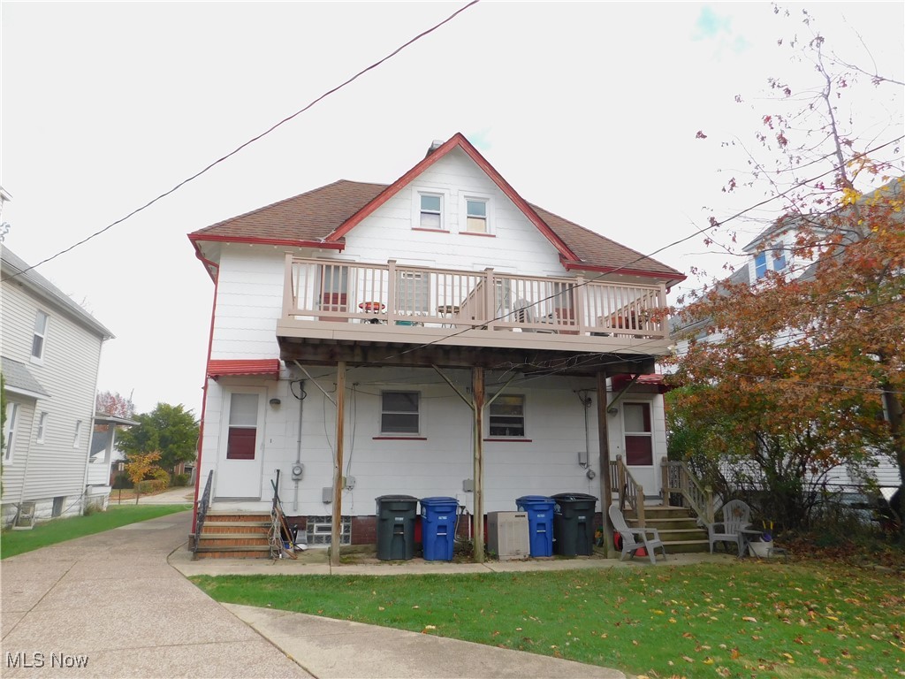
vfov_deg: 58.9
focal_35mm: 23
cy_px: 340
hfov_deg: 73.9
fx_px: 601
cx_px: 452
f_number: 3
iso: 125
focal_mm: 4
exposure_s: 1/250
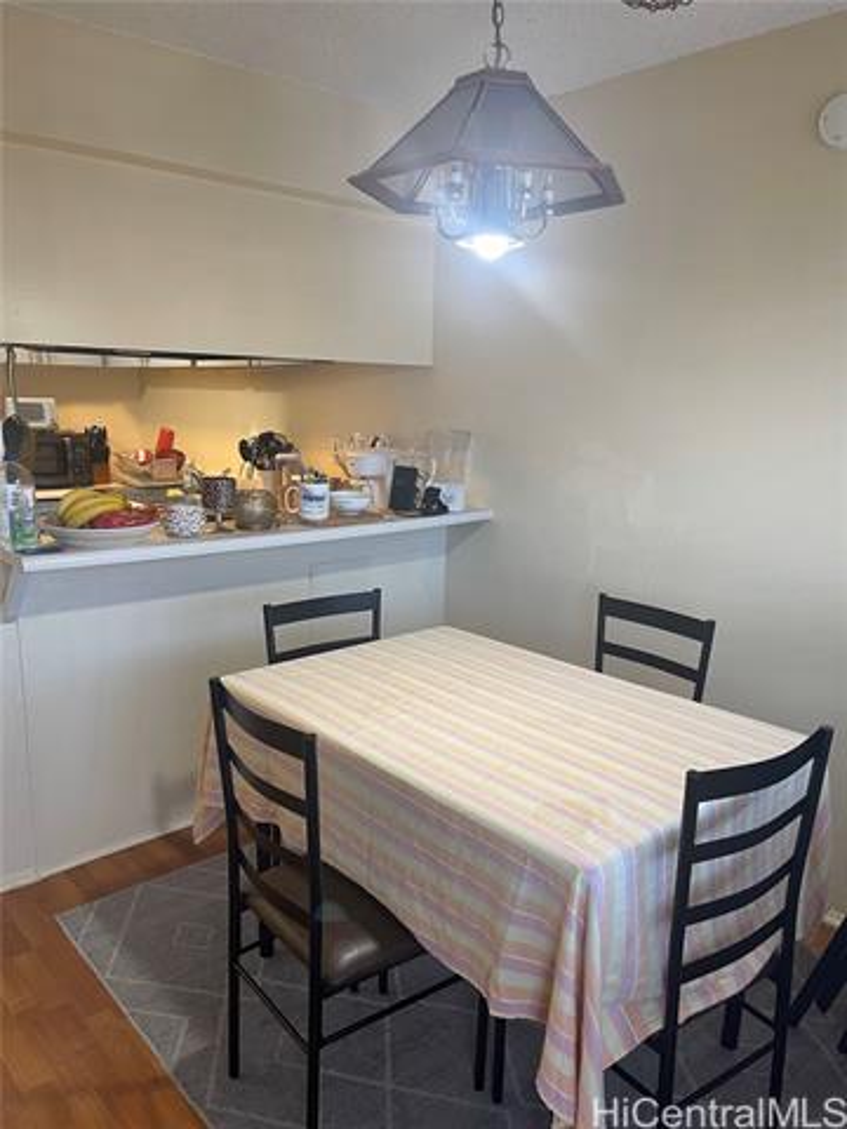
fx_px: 816
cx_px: 424
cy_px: 564
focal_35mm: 25
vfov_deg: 69.4
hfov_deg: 54.9
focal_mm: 5.1
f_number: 1.6
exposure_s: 1/60
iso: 125
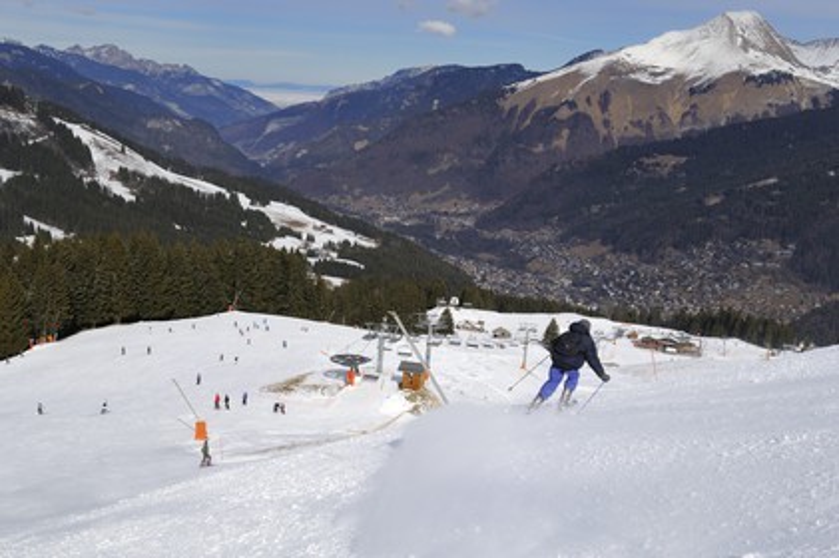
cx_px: 420
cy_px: 279
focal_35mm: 48
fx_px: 1118
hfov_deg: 41.1
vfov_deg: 28.0
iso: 400
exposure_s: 1/500
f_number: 13
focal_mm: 48
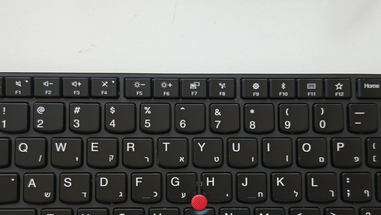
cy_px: 176
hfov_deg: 46.4
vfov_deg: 26.5
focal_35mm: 44
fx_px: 445
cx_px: 194
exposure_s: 1/50
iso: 40
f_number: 1.8
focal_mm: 3.98
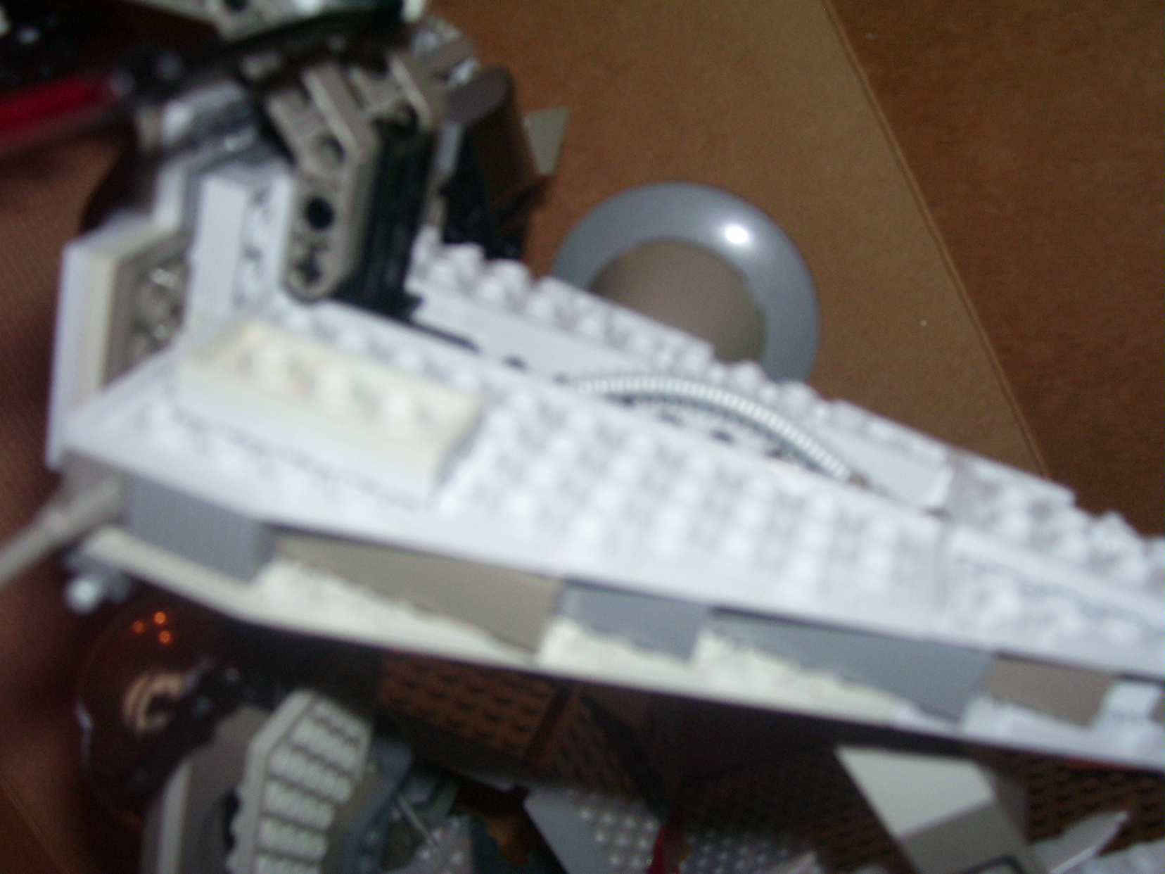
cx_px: 582
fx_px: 1414
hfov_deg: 44.8
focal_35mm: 42
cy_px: 437
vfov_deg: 34.3
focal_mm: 7
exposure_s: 1/60
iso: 125
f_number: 3
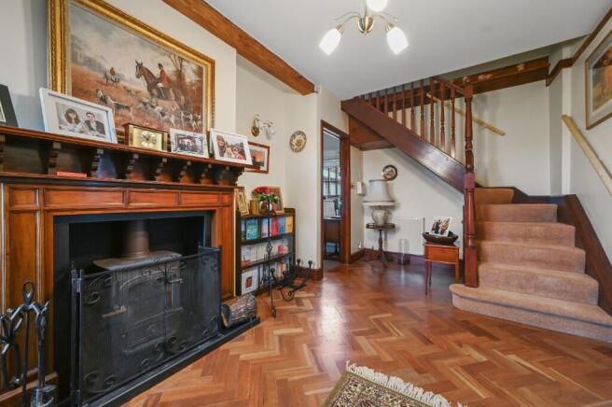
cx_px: 306
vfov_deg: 81.1
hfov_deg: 104.3
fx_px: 238
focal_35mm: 14
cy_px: 204
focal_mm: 14
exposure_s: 4
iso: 400
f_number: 8
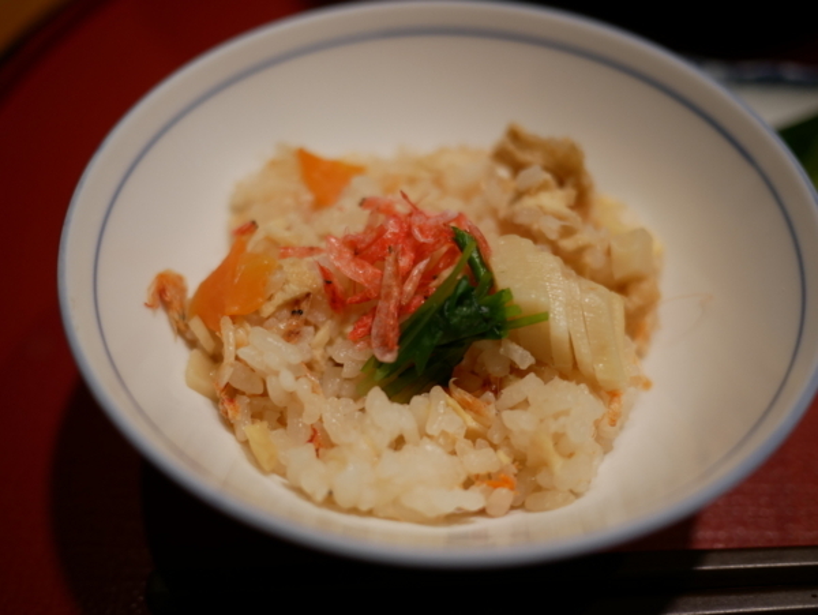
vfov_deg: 36.0
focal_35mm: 40
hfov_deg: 46.8
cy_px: 308
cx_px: 409
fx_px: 946
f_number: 1.7
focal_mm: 20
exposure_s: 1/60
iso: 320
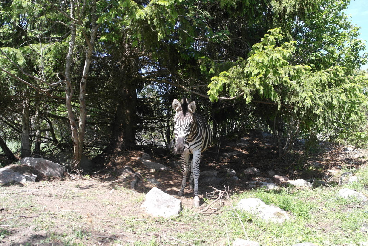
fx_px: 337
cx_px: 184
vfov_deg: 40.0
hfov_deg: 57.2
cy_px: 123
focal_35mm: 33
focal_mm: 22
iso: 100
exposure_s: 1/160
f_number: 5
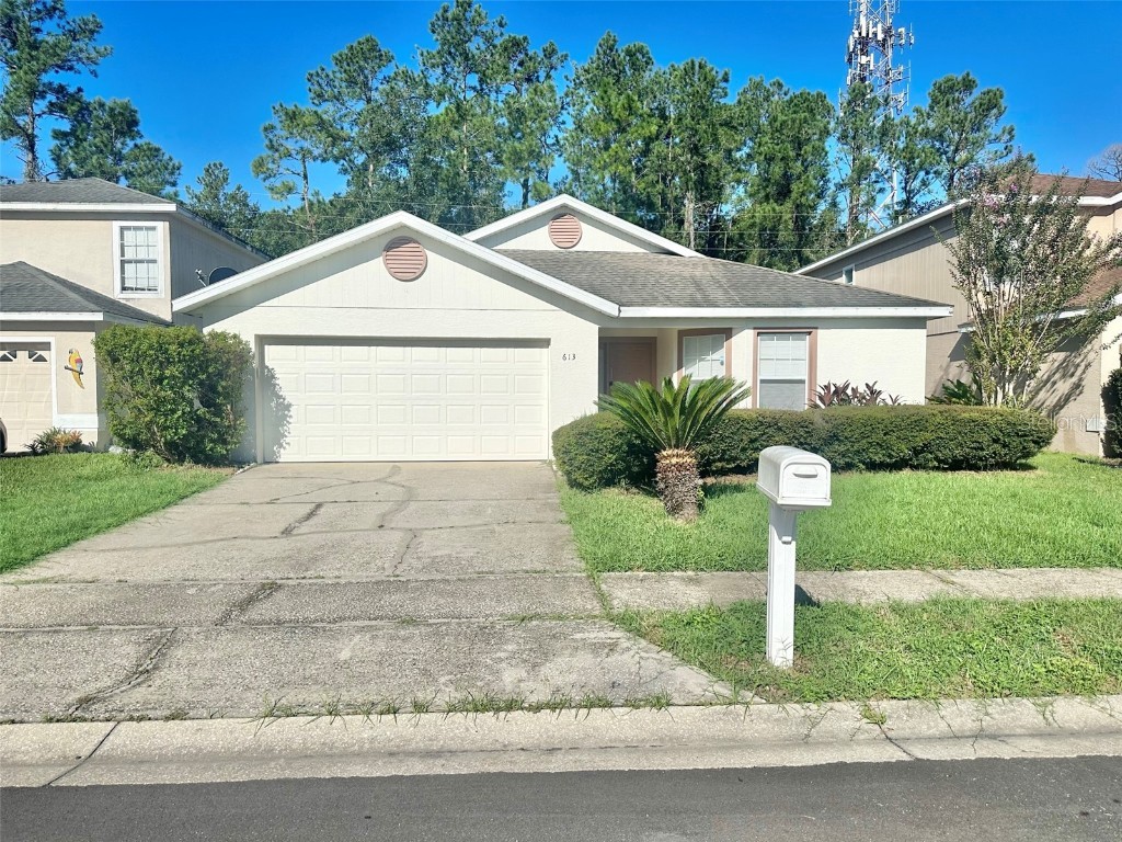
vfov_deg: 56.8
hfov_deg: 71.6
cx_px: 561
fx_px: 778
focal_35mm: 24
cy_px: 421
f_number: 1.78
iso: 80
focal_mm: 6.86
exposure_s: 1/10753
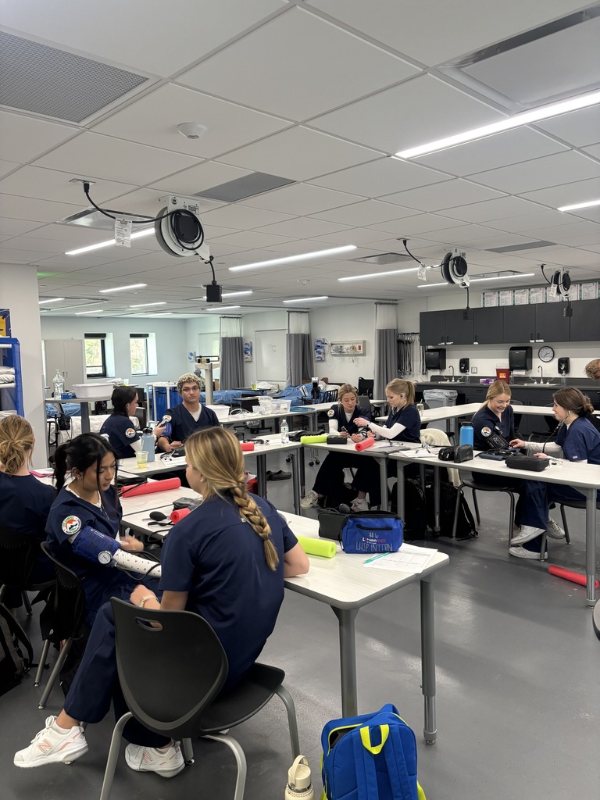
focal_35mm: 26
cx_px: 300
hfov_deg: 53.1
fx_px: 601
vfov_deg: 67.3
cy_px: 400
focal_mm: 5.96
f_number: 1.6
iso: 200
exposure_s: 1/60
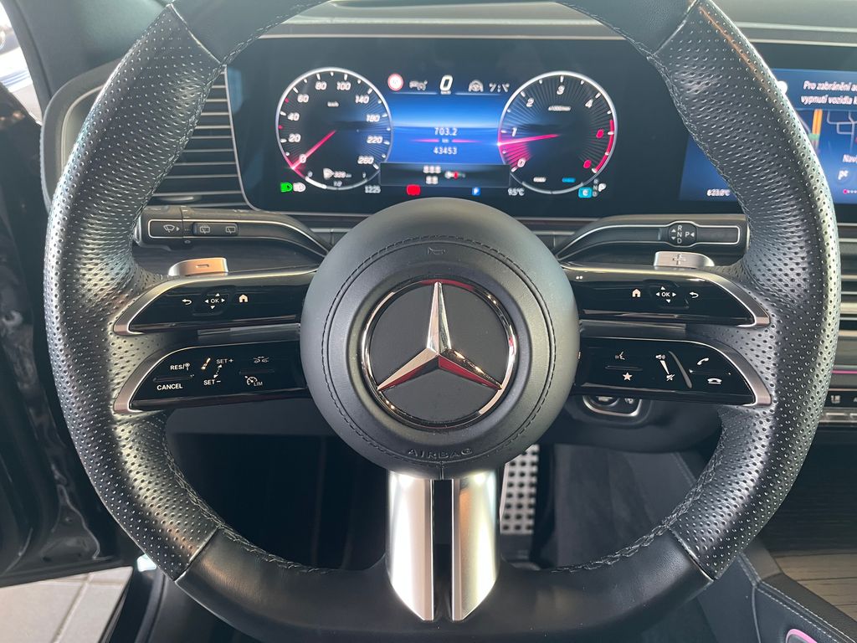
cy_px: 322
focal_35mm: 26
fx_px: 644
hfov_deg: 67.3
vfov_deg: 53.1
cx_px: 428
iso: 250
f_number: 1.6
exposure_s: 1/60
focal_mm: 5.1
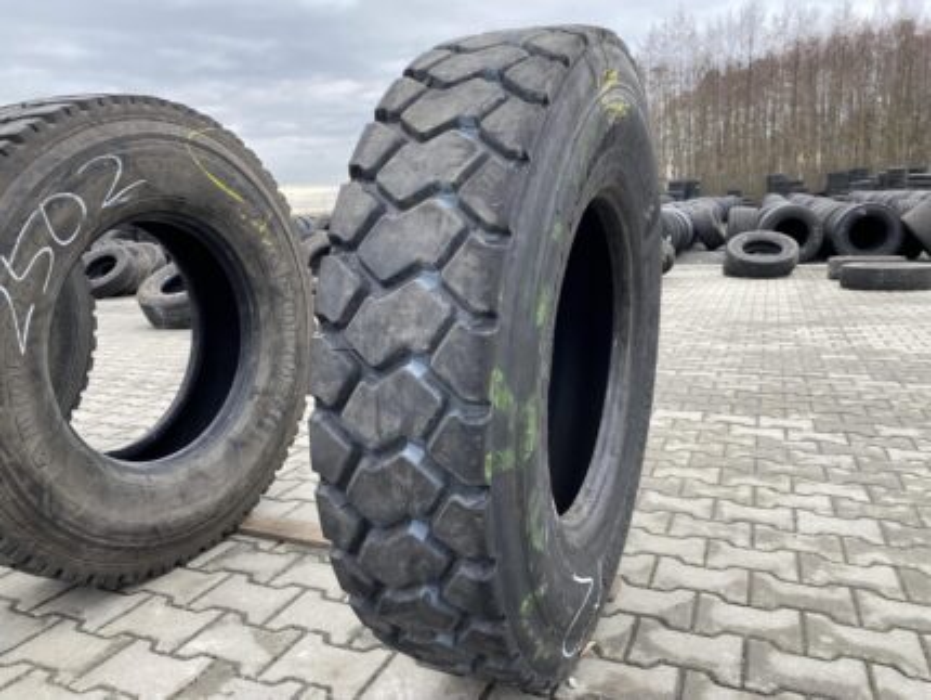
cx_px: 466
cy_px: 350
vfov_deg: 53.1
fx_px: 700
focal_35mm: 26
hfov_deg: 67.3
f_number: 1.8
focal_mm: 4.25
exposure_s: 1/129
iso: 32
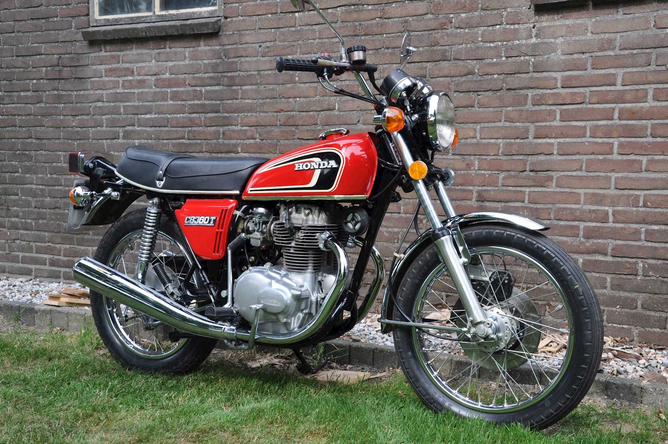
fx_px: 890
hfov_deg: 41.2
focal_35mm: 48
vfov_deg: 28.0
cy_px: 222
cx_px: 334
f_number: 6.3
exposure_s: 1/160
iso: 200
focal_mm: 32
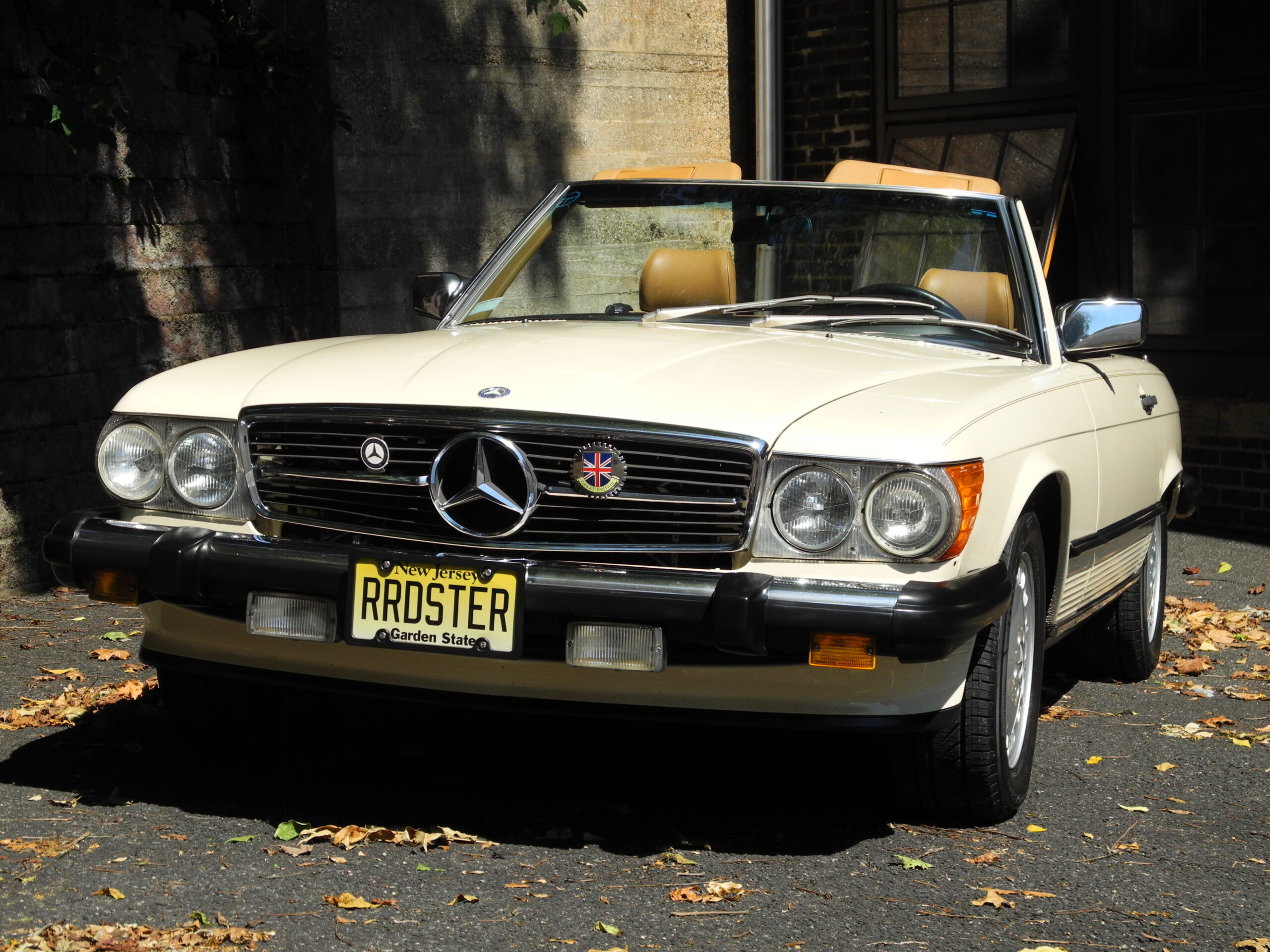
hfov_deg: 25.7
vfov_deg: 19.4
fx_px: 2788
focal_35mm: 76
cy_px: 476
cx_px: 635
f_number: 4.5
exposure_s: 1/853
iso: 100
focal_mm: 16.3
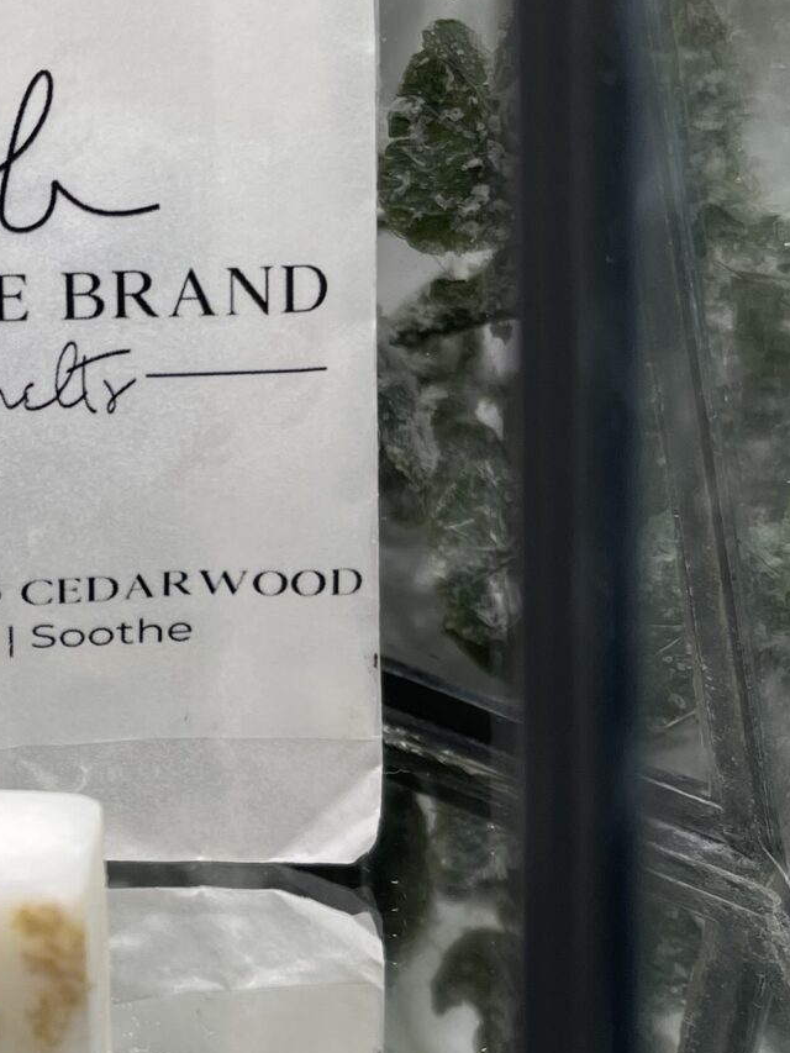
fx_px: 2373
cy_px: 409
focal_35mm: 78
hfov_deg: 17.8
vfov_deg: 25.0
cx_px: -215
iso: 40
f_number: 1.6
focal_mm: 5.1
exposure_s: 1/121
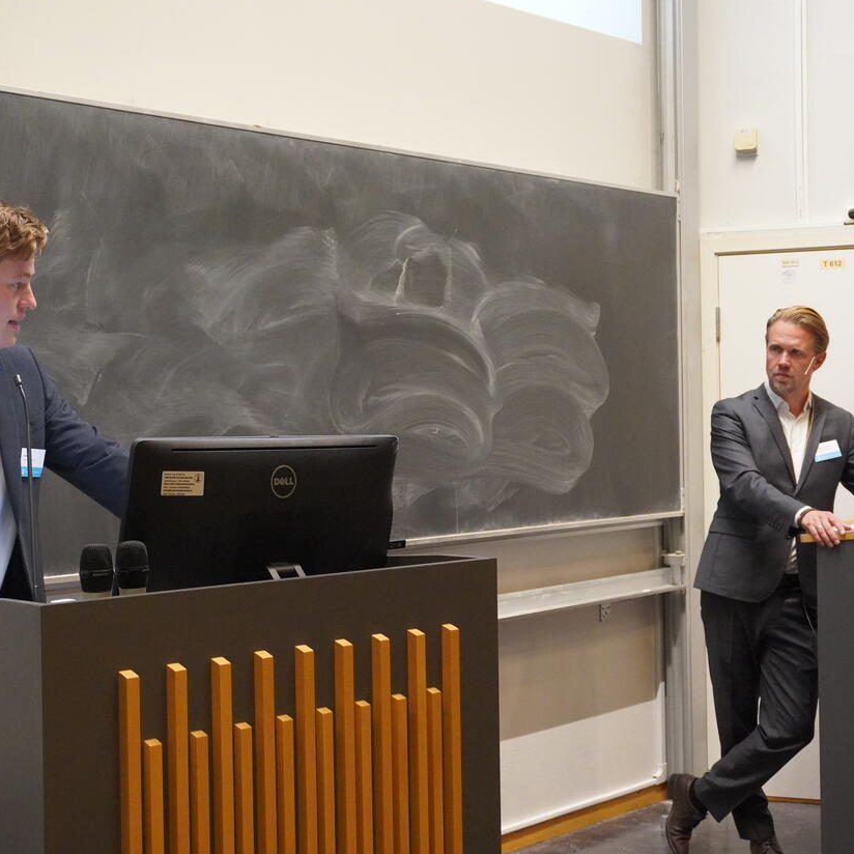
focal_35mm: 53
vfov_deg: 32.4
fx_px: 1470
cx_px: 360
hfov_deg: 32.3
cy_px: 427
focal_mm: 27
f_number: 4.5
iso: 5000
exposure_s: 1/160
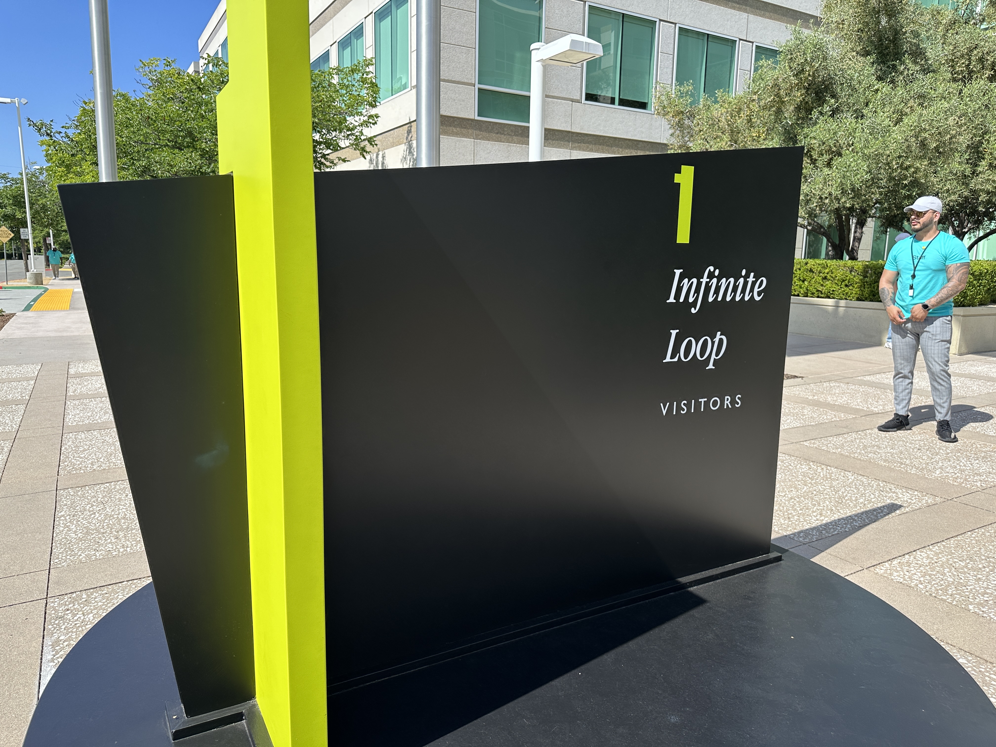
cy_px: 374
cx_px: 498
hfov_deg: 71.6
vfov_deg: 56.8
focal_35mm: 24
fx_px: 691
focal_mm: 6.86
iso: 80
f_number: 1.78
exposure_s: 1/3058
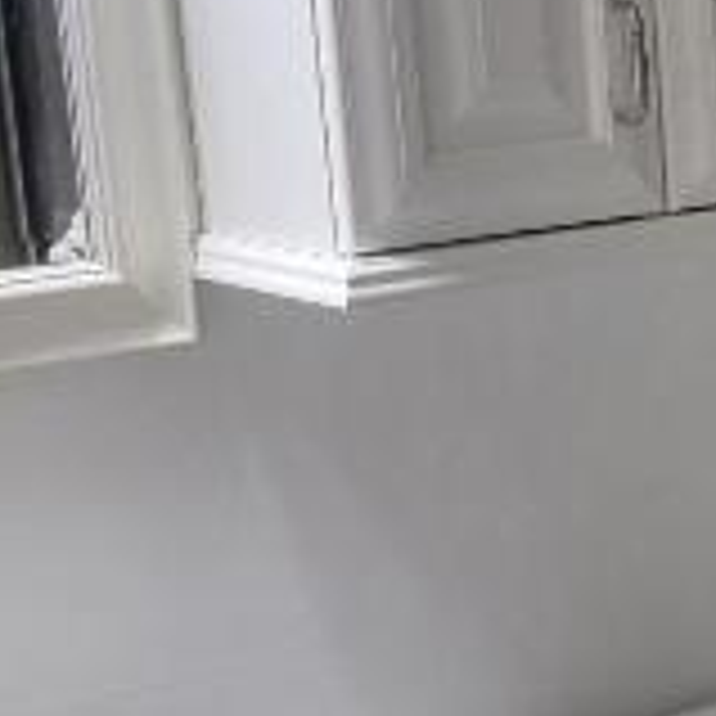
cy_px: 504
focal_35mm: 111
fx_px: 2598
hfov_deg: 13.9
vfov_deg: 15.6
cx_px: 1292
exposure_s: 1/120
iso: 200
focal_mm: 5.4
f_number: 1.8
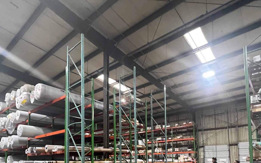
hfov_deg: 78.6
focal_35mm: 22
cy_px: 149
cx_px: 158
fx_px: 156
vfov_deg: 48.7
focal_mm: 1.57
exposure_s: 1/60
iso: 800
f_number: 1.8
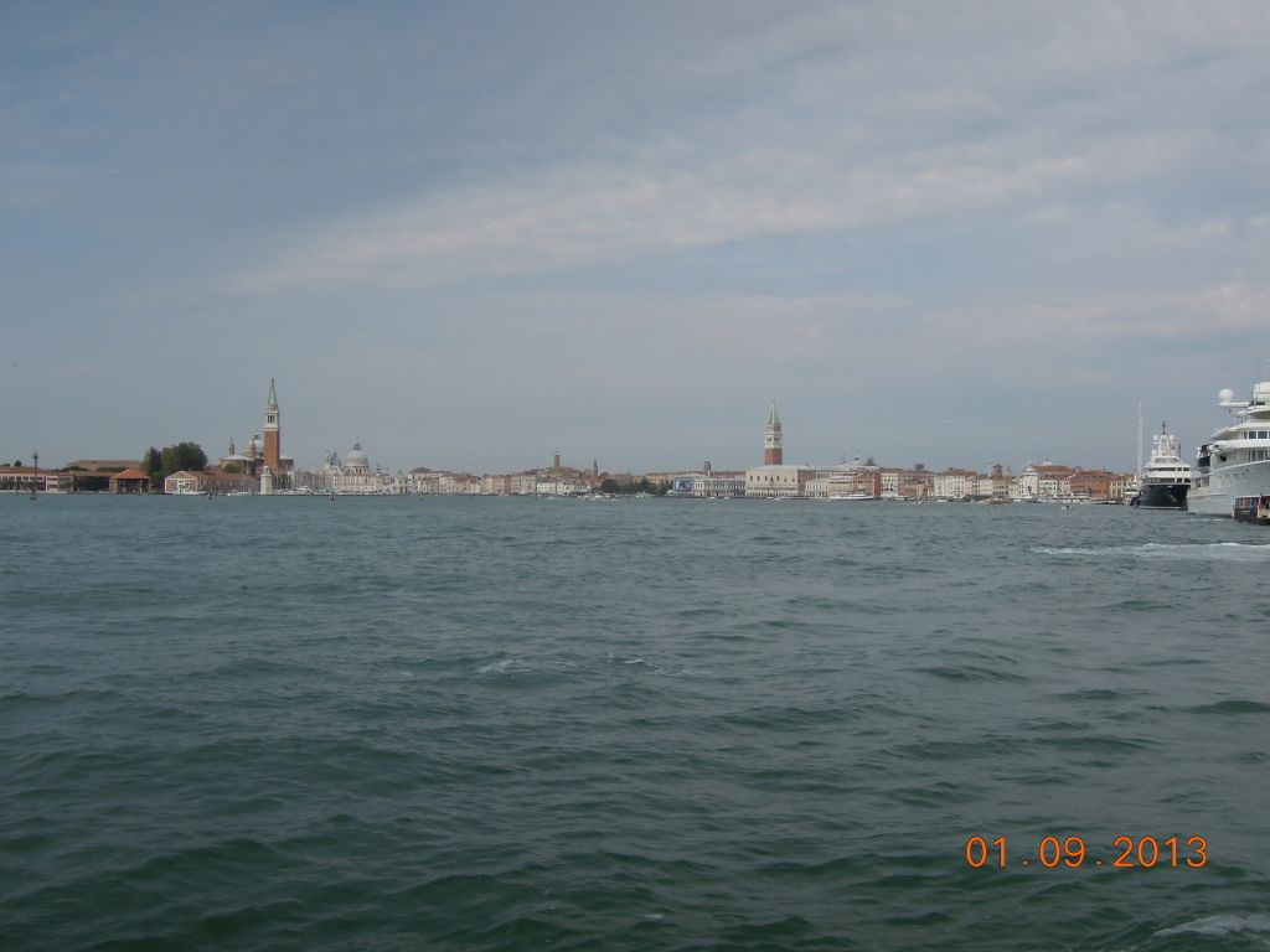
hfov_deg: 46.8
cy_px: 476
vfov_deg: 36.0
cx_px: 635
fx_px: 1468
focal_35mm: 40
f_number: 5.2
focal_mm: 7.2
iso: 160
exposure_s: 1/1250
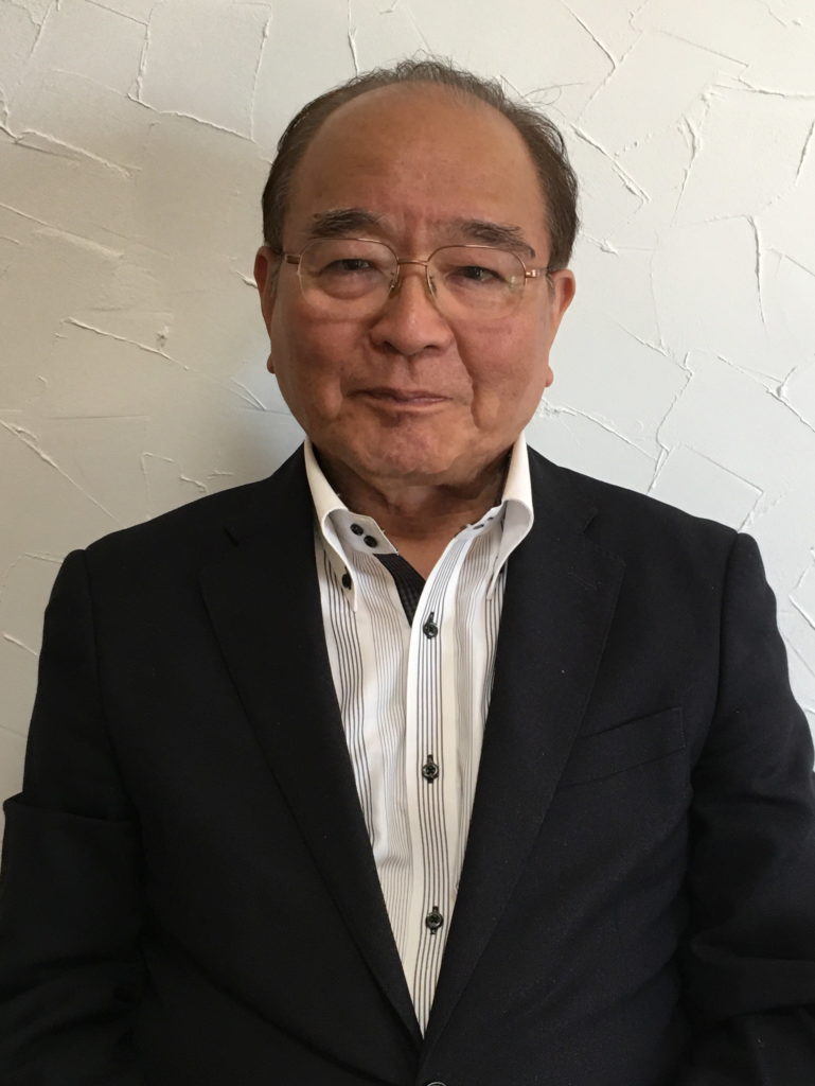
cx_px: 408
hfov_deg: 48.3
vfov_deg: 61.6
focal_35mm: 29
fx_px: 910
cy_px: 543
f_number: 2.2
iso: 40
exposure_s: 1/30
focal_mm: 4.15
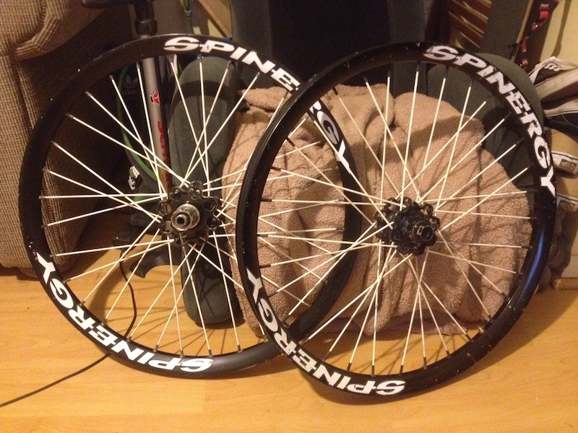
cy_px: 216
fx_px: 584
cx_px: 289
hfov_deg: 52.6
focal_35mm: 35
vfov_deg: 40.7
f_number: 2.4
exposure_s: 1/15
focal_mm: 4.28
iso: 640
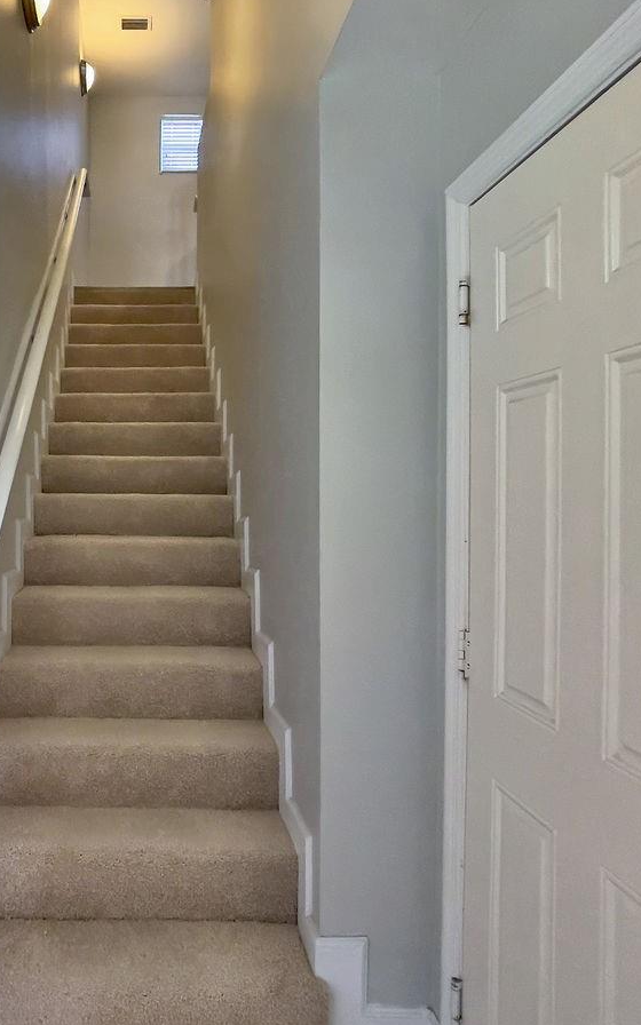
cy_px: 500
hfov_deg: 53.6
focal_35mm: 21
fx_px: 587
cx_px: 133
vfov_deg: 82.3
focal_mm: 1.54
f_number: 2.4
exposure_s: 1/60
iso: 400
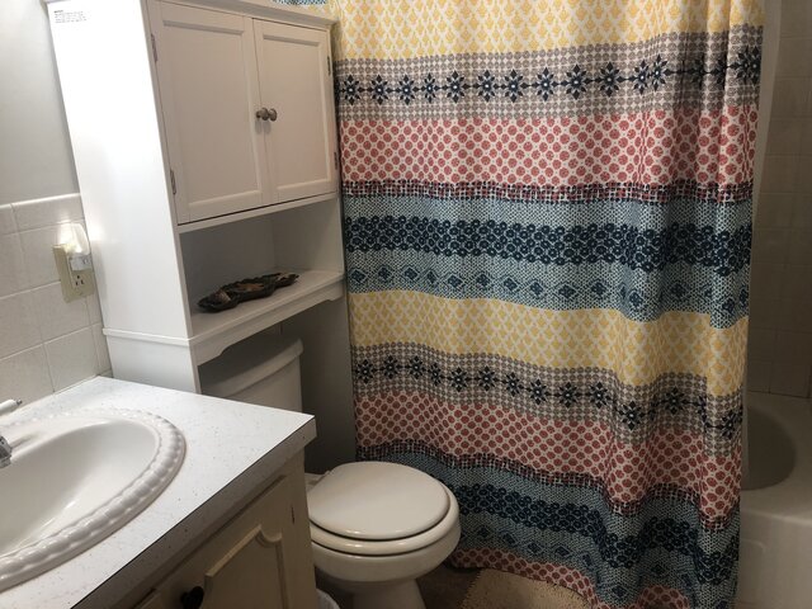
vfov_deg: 49.7
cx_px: 406
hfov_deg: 63.4
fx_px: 657
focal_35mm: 28
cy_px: 304
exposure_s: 1/30
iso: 20
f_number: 1.8
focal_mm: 3.99
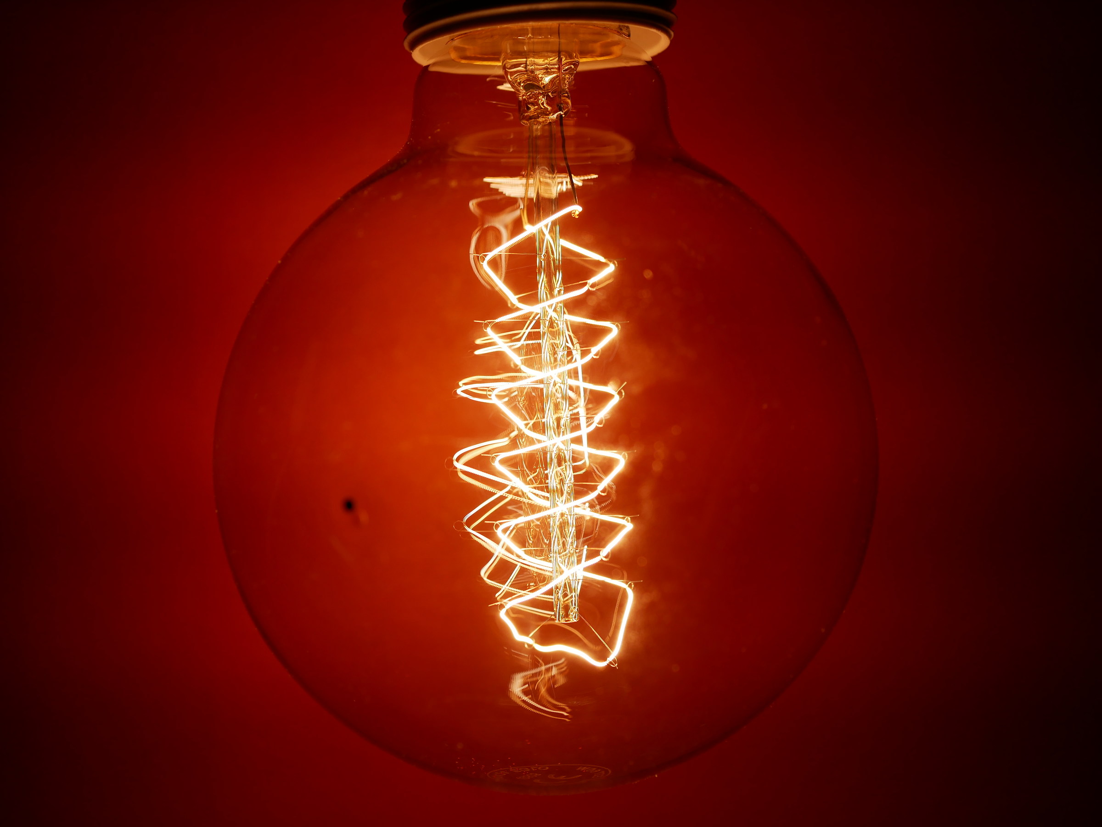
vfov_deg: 24.4
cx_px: 551
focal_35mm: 60
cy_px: 414
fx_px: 1911
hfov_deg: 32.2
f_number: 3.2
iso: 200
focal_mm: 30
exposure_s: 1/500
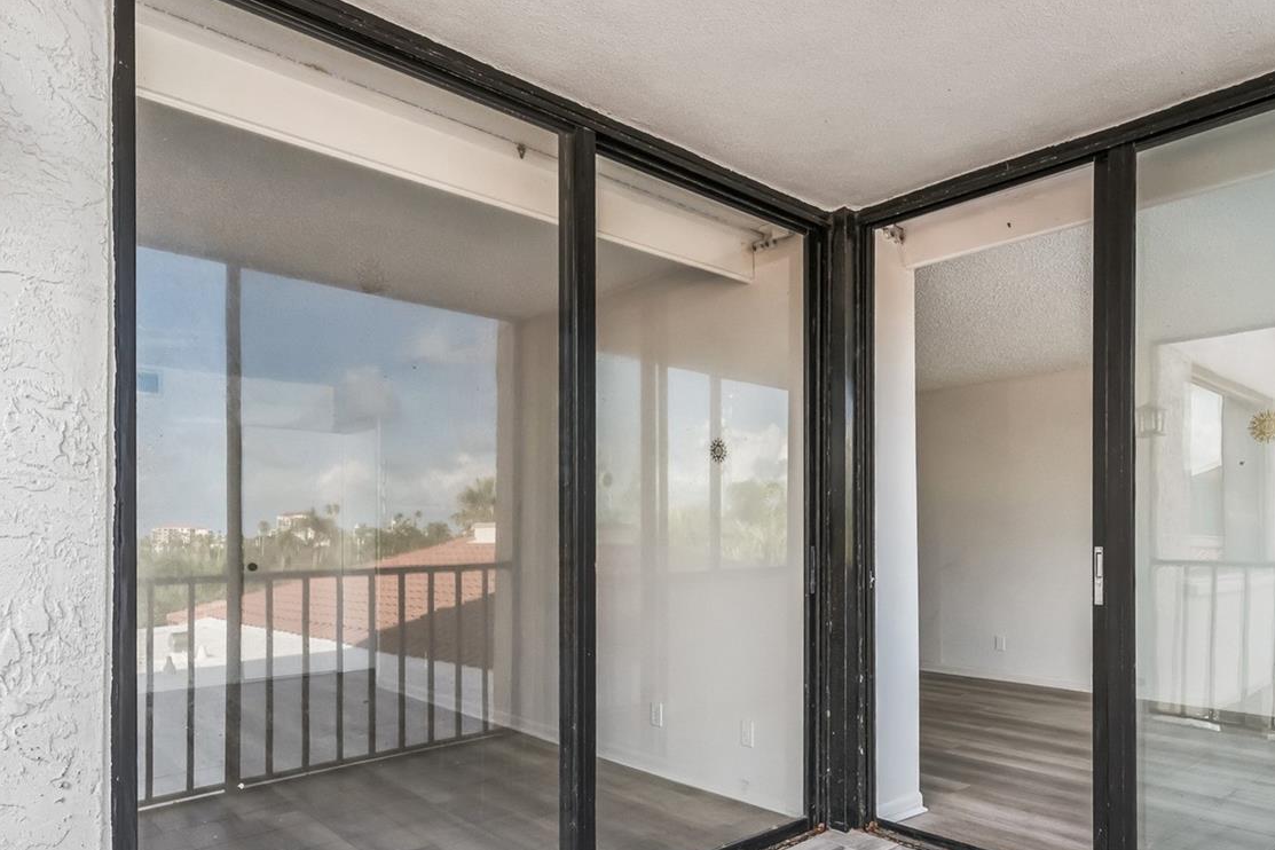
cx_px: 631
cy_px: 552
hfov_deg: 76.1
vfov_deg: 54.2
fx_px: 815
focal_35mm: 23
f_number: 8
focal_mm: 16
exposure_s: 1/500
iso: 1600
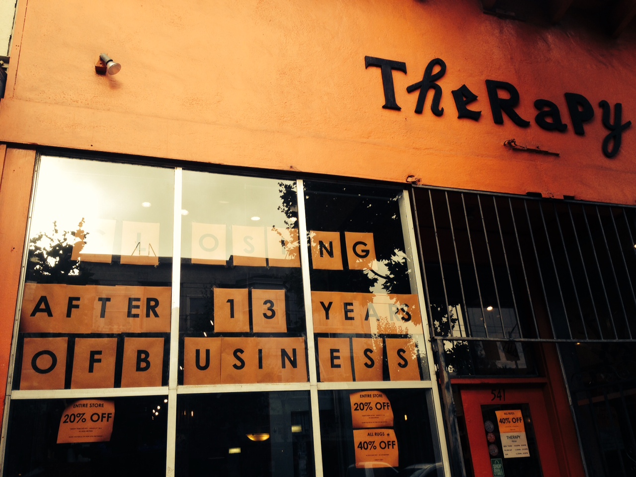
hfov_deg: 55.4
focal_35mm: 33
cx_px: 318
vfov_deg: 42.9
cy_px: 238
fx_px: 606
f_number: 2.4
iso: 50
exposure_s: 1/304
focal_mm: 4.12
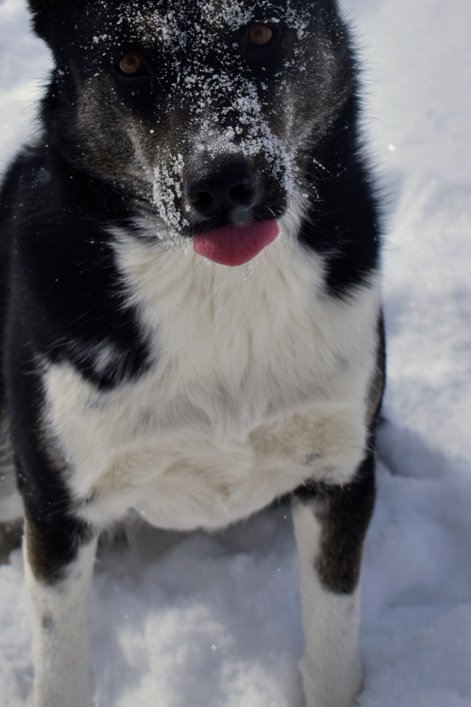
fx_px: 2649
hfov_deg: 10.2
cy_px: 153
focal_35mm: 135
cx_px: 170
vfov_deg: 15.1
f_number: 4.5
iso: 100
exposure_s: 1/2500
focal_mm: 34
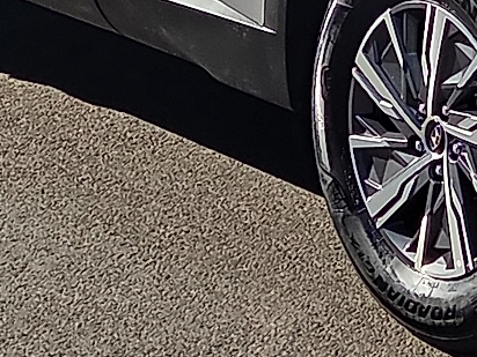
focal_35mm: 171
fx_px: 2356
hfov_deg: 11.3
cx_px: 582
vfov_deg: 8.4
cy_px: -254
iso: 26
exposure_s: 1/5000
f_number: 1.8
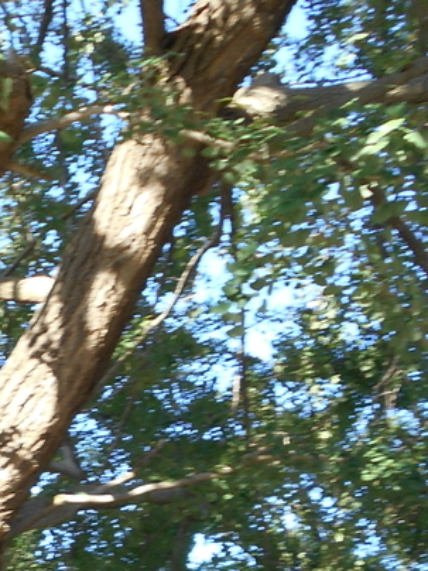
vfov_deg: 18.1
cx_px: -172
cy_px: 750
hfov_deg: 13.9
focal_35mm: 101
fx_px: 1665
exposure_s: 1/100
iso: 80
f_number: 3.6
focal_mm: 5.8
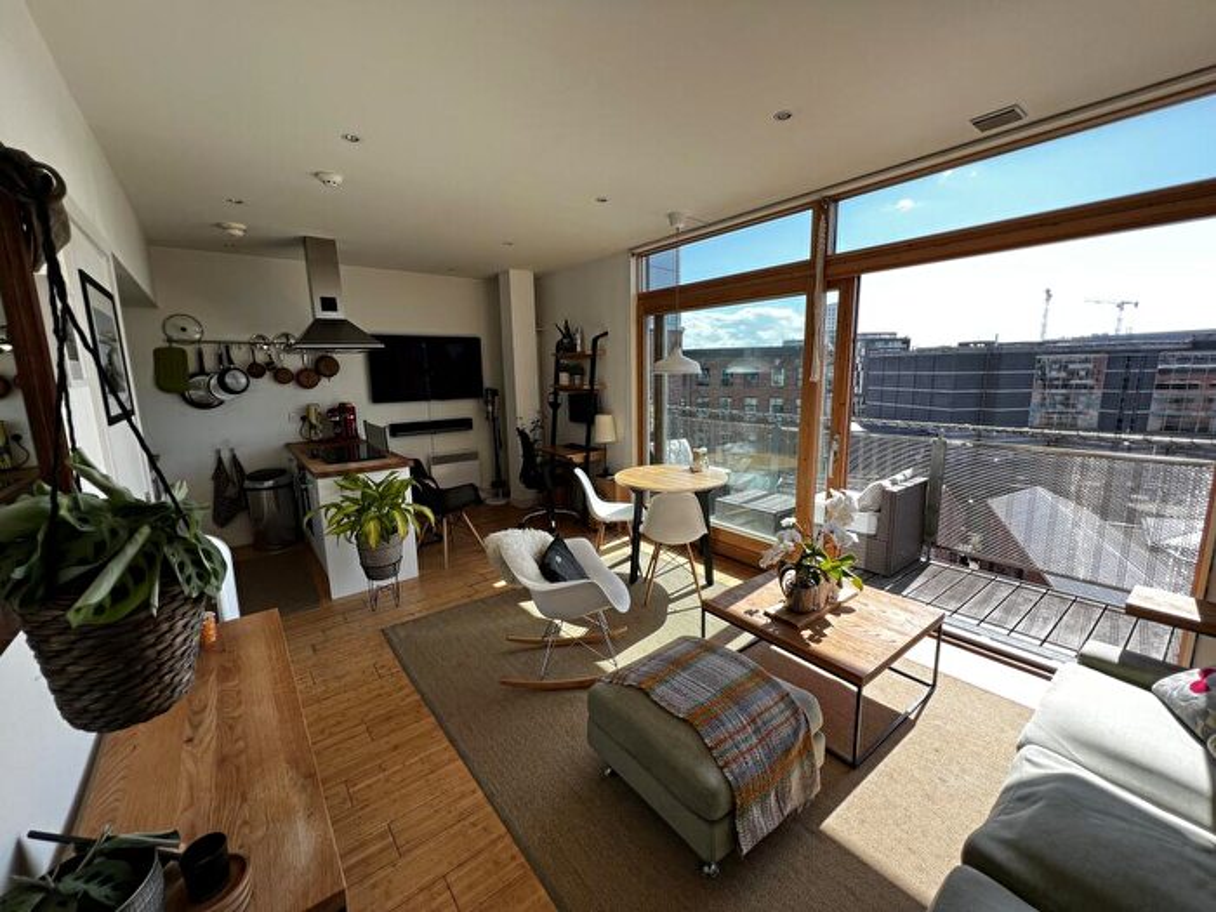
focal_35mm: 13
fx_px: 457
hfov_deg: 106.2
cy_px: 456
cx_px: 608
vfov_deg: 89.9
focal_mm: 1.57
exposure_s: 1/335
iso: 32
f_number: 1.8
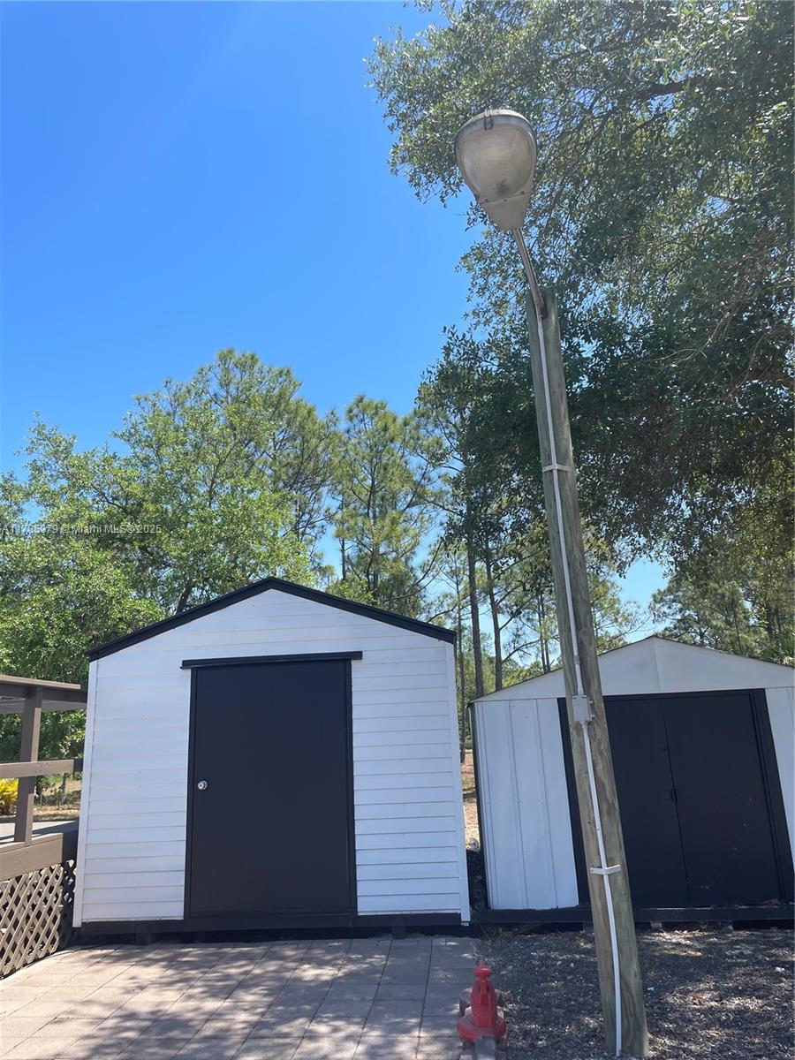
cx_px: 398
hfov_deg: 53.1
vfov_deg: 67.3
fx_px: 796
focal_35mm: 26
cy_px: 530
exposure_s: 1/1916
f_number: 1.6
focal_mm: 4.2
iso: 32
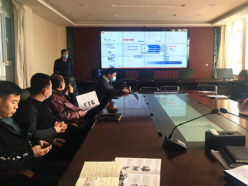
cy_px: 88
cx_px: 138
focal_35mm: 35
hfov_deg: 52.5
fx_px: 251
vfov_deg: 40.7
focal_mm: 4.15
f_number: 2.2
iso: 40
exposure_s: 1/100
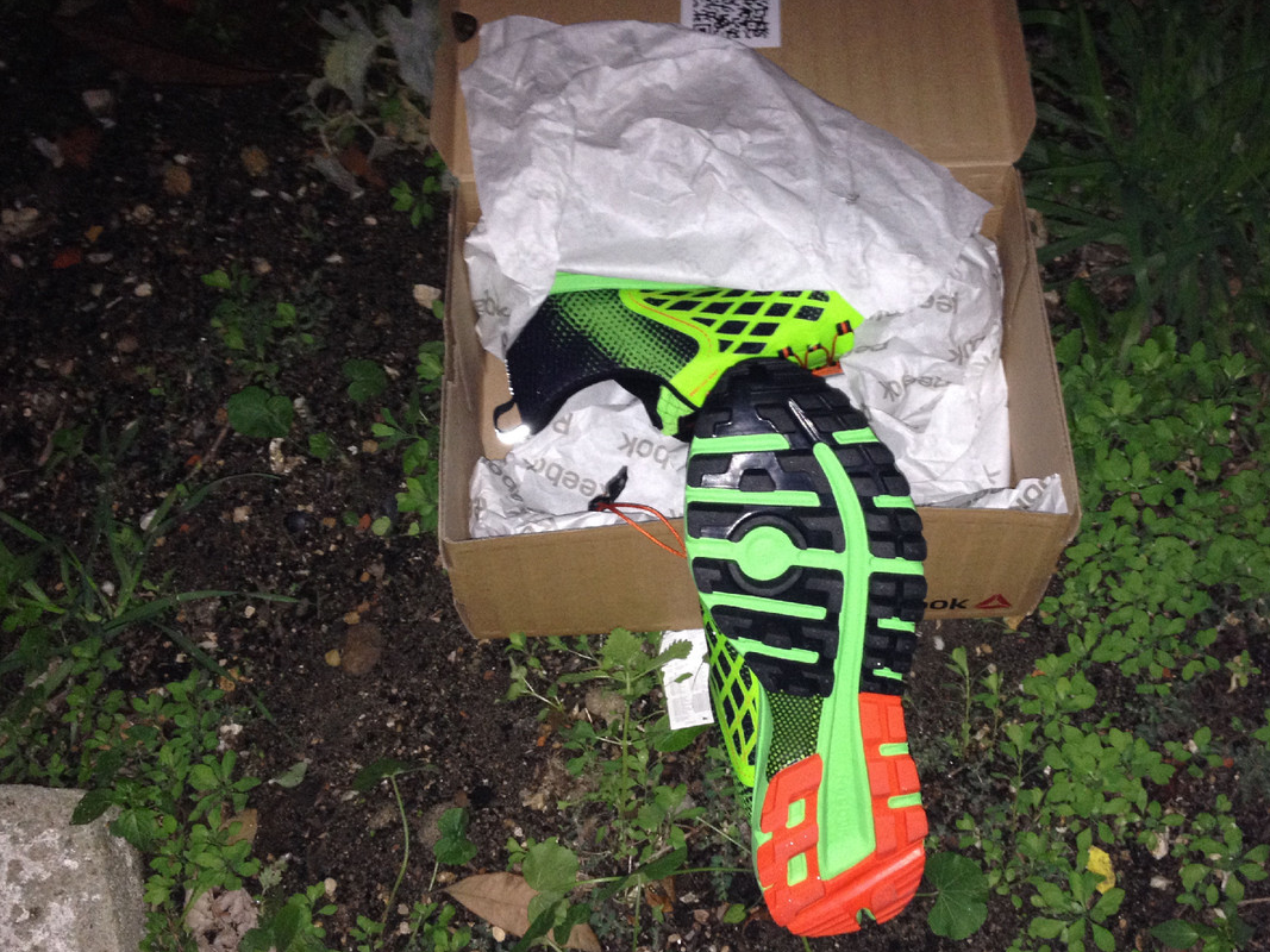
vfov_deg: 34.3
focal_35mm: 42
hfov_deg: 44.6
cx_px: 743
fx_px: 1541
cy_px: 508
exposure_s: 1/16
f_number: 2.4
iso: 160
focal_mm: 4.28
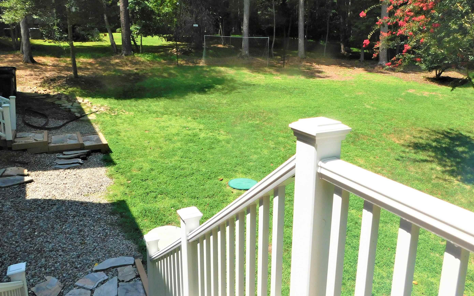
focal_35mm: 27
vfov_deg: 45.9
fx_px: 349
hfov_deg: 68.4
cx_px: 232
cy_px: 126
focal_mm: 4
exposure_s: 1/1250
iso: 125
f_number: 3
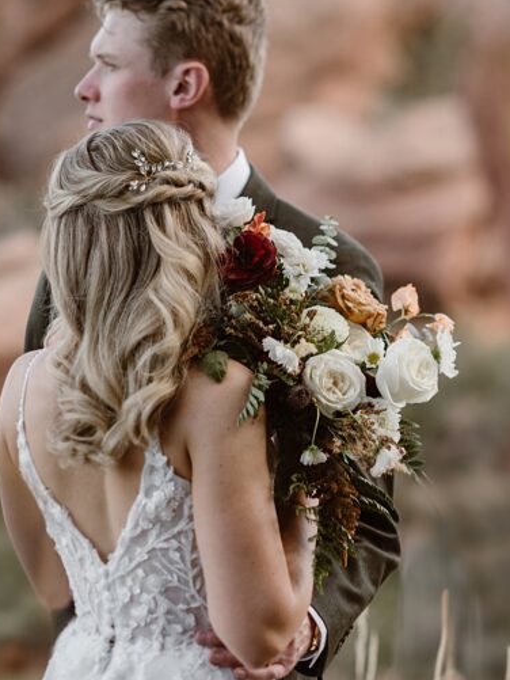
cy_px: 334
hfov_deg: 8.9
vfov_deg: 11.8
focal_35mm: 167
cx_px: 326
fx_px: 3279
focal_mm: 85
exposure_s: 1/1000
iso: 250
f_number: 2.8
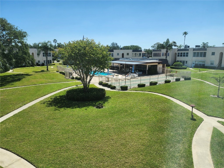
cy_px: 84
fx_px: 149
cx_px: 112
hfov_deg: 73.9
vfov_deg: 58.9
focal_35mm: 23
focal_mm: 5.54
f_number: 1.8
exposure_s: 1/1228
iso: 25
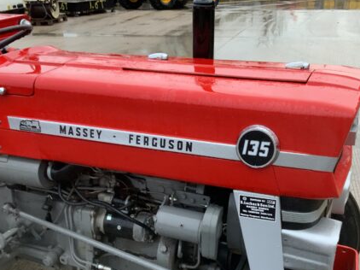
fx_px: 457
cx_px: 198
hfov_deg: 42.9
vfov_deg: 32.5
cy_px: 186
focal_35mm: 44
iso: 160
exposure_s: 1/60
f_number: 1.8
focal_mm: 3
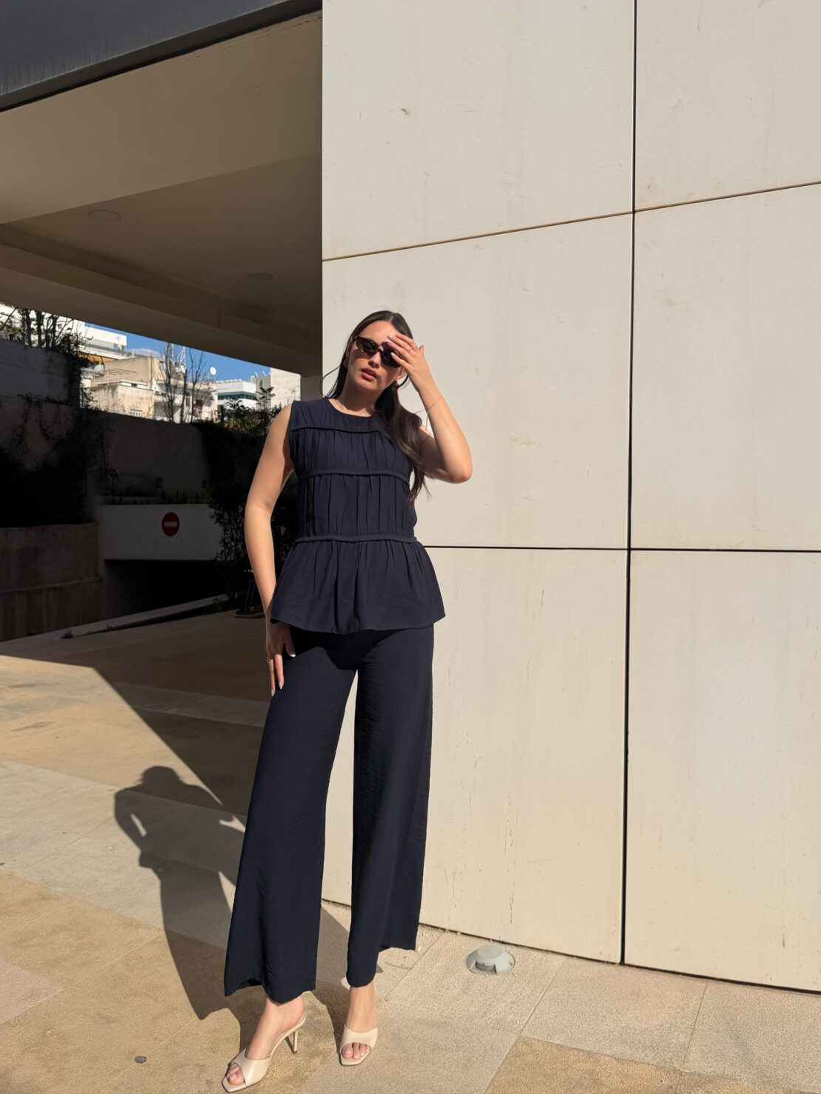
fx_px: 822
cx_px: 408
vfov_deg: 67.3
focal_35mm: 26
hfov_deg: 53.1
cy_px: 521
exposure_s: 1/10309
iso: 80
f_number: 1.78
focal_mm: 6.76
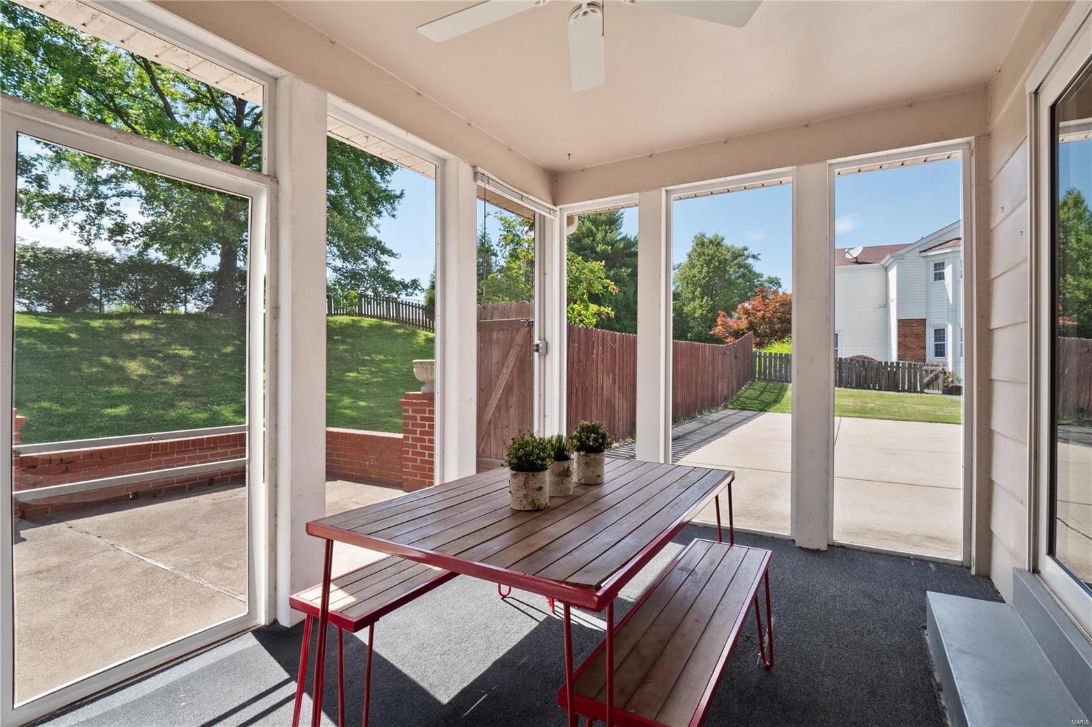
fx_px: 485
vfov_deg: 73.7
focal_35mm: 16
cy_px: 364
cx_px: 546
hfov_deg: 96.7
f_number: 8
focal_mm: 8
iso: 400
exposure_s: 1/125
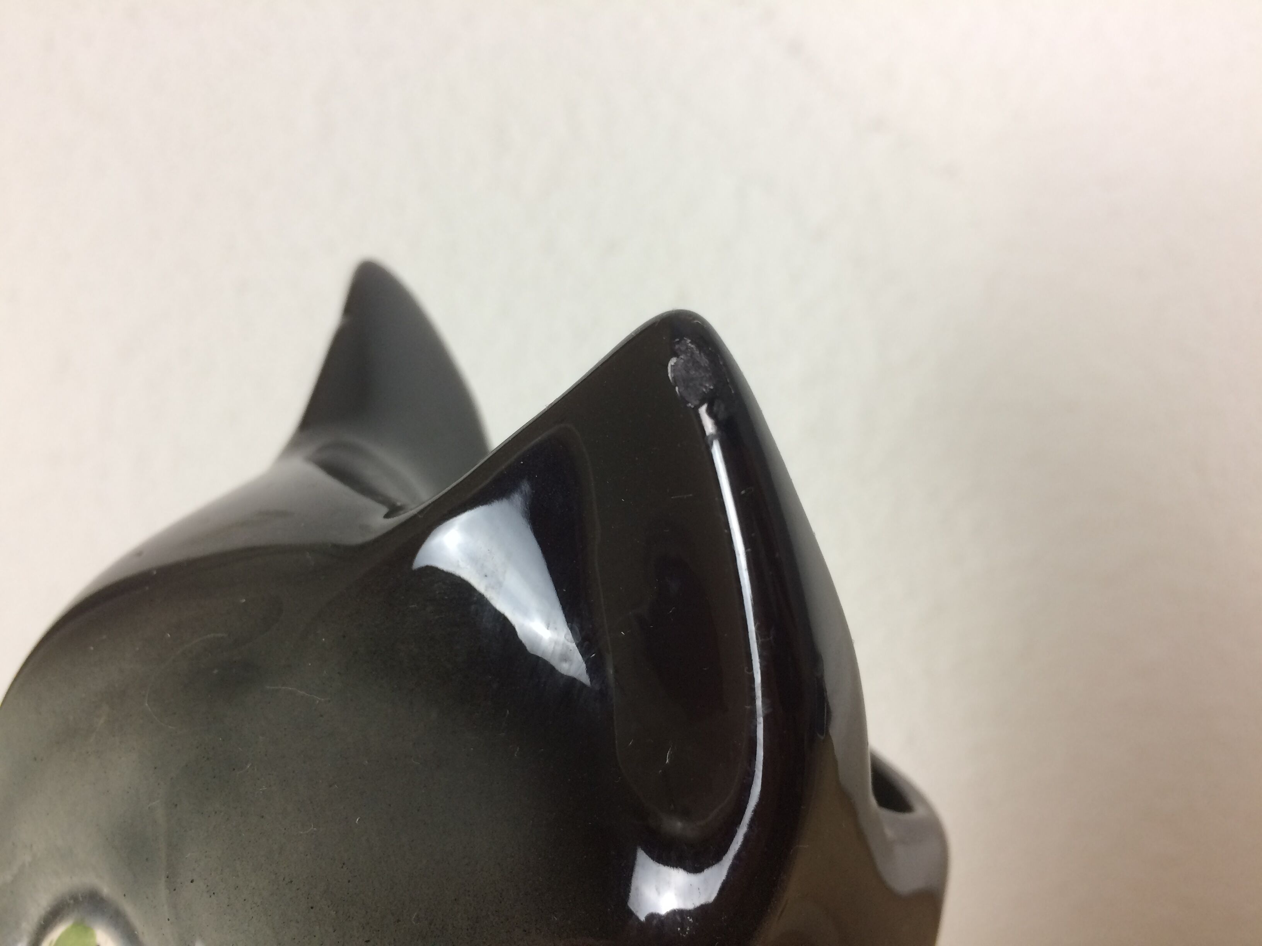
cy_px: 473
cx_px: 631
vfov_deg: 48.2
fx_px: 1057
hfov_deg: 61.7
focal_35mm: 29
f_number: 2.2
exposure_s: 1/33
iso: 40
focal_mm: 4.15
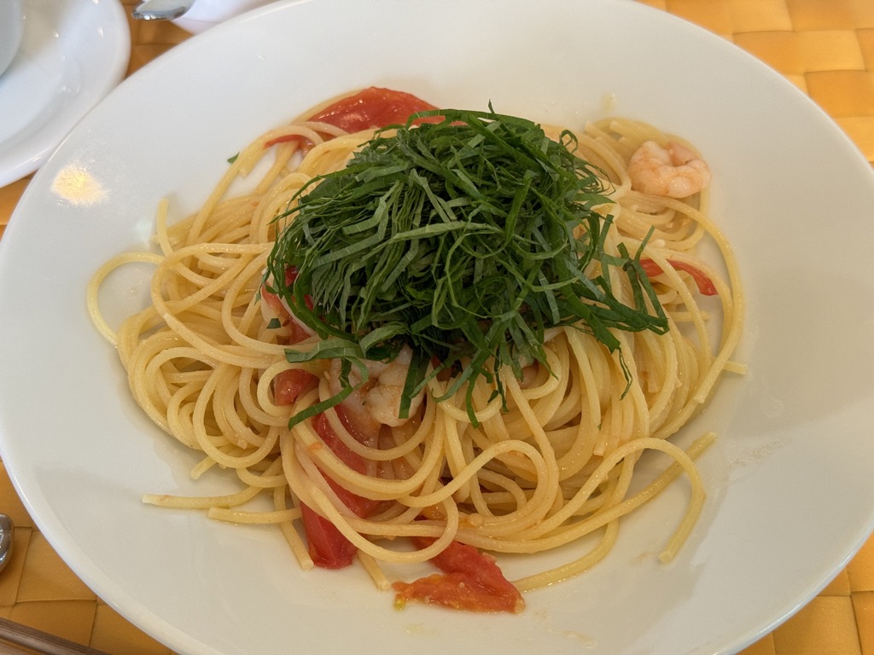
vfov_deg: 30.3
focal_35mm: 48
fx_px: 1212
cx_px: 437
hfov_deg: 39.7
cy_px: 328
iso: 160
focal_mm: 6.76
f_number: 1.78
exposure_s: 1/50
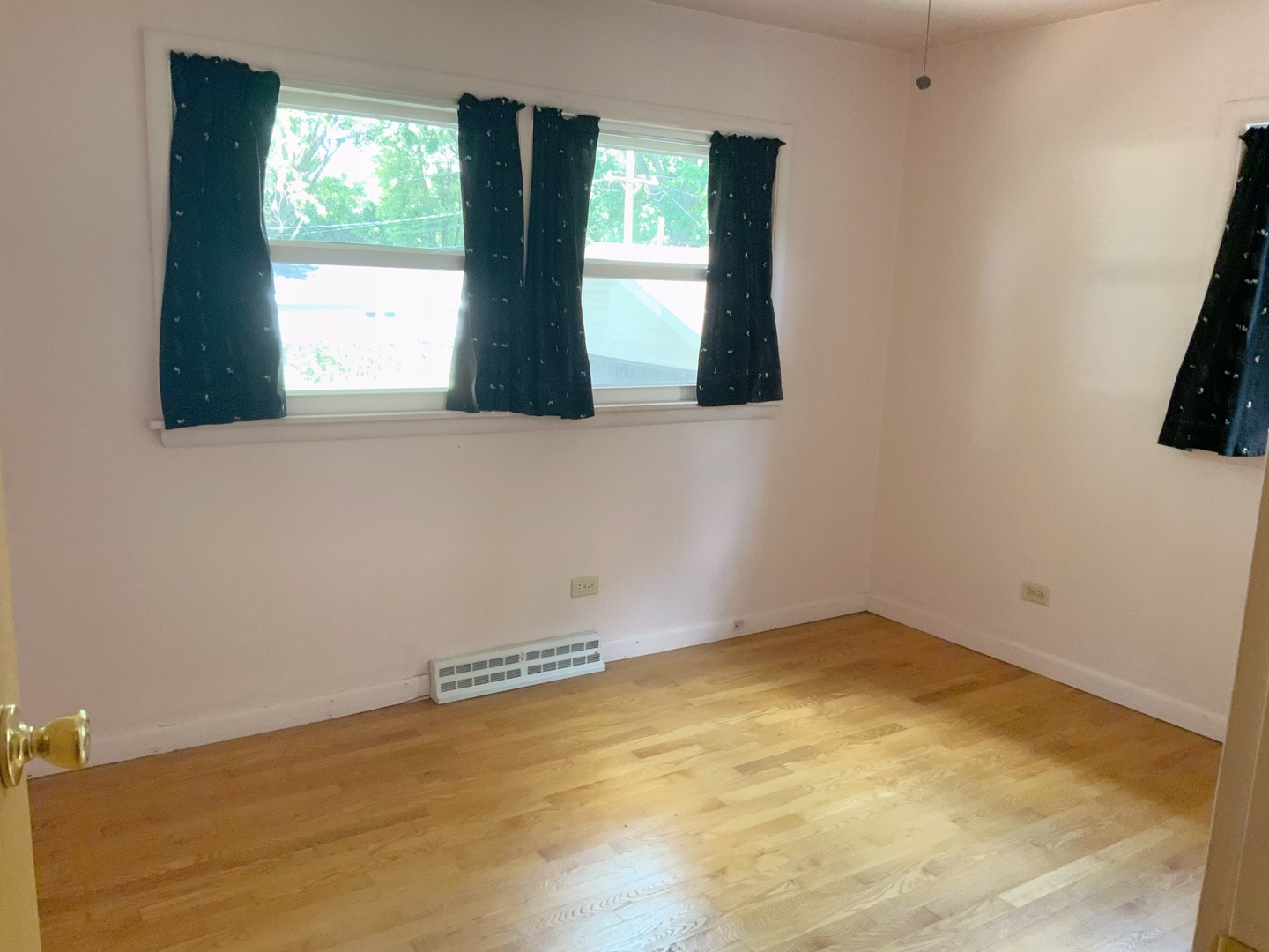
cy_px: 476
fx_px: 1063
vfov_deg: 48.2
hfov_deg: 61.7
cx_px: 634
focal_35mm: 29
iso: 200
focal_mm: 3
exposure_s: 1/60
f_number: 1.8
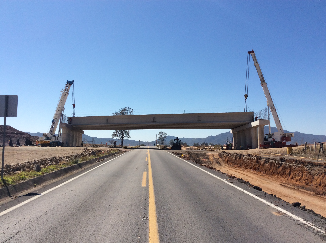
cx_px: 163
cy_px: 122
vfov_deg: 44.1
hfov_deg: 56.9
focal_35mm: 32
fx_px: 301
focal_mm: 3.3
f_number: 2.4
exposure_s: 1/2488
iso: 32
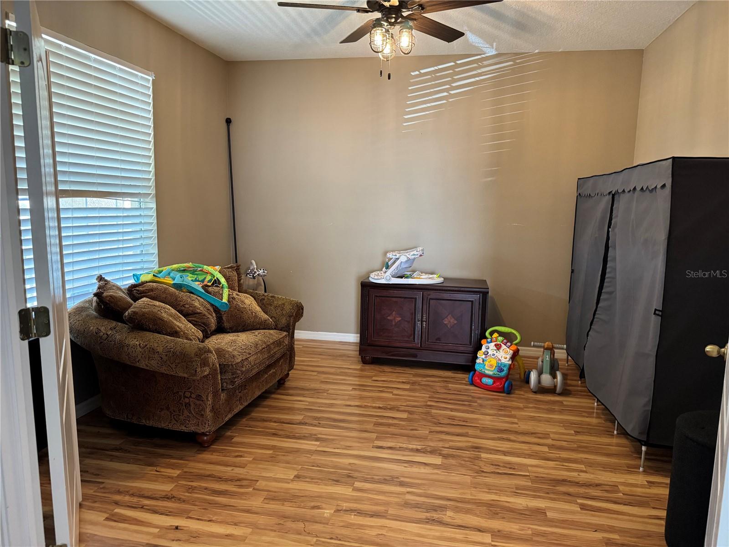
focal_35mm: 24
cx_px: 364
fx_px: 505
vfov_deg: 56.8
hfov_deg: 71.6
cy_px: 274
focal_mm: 6.76
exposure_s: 1/60
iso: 400
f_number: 1.78
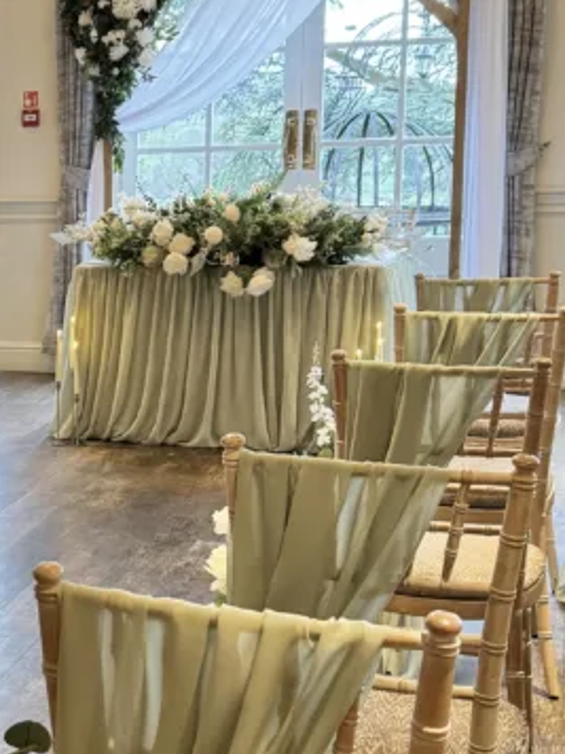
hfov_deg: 19.8
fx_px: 1502
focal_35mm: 69
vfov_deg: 28.1
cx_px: -146
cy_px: 413
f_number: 1.78
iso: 200
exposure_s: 1/50
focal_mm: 6.86
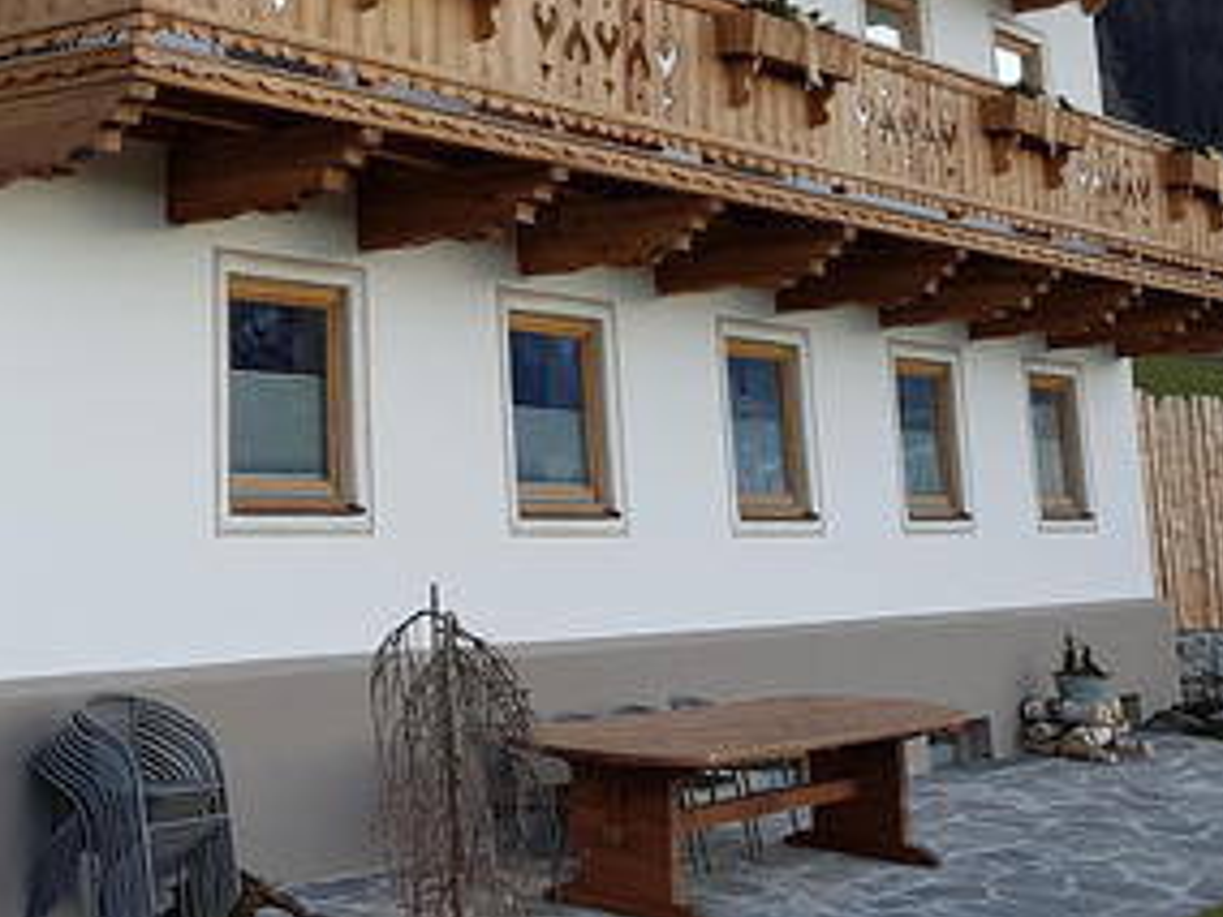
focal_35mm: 55
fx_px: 1943
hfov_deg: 33.0
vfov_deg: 25.0
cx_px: 103
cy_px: -43
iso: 40
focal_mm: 4.2
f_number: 1.7
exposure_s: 1/182
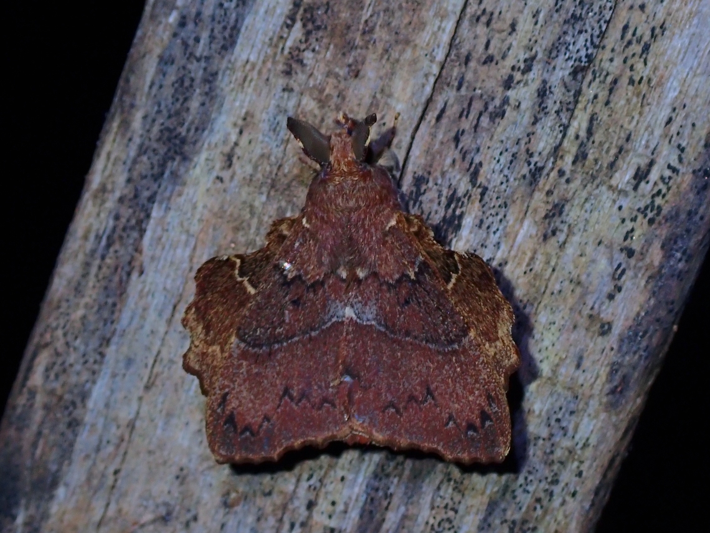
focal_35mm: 100
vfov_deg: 14.8
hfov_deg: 19.6
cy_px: 266
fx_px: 2051
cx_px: 355
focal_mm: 18
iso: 200
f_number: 6.3
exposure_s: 1/200
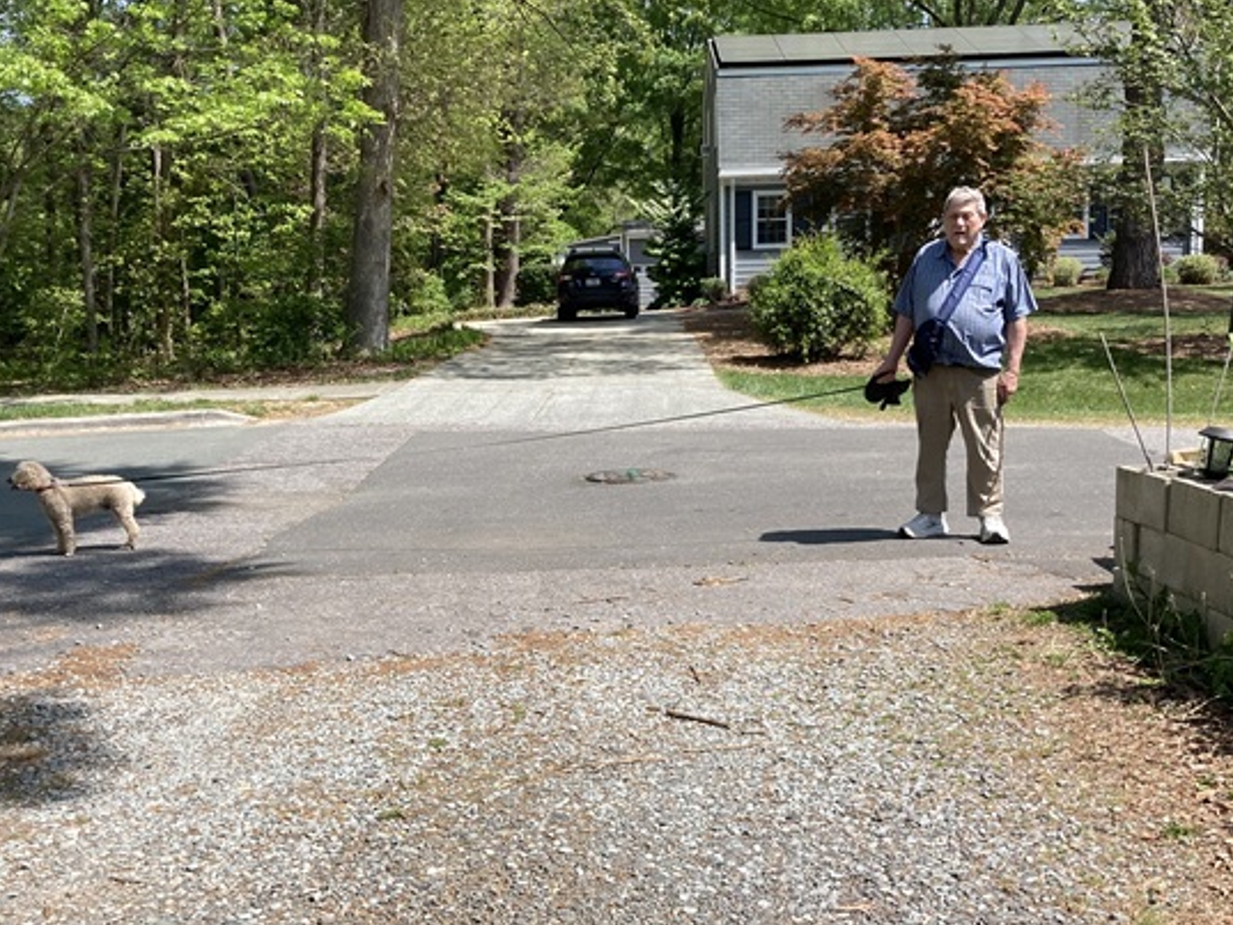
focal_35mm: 42
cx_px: 535
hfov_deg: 44.7
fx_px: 1496
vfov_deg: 34.3
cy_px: 500
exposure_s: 1/1412
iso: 20
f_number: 1.8
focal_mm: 3.99
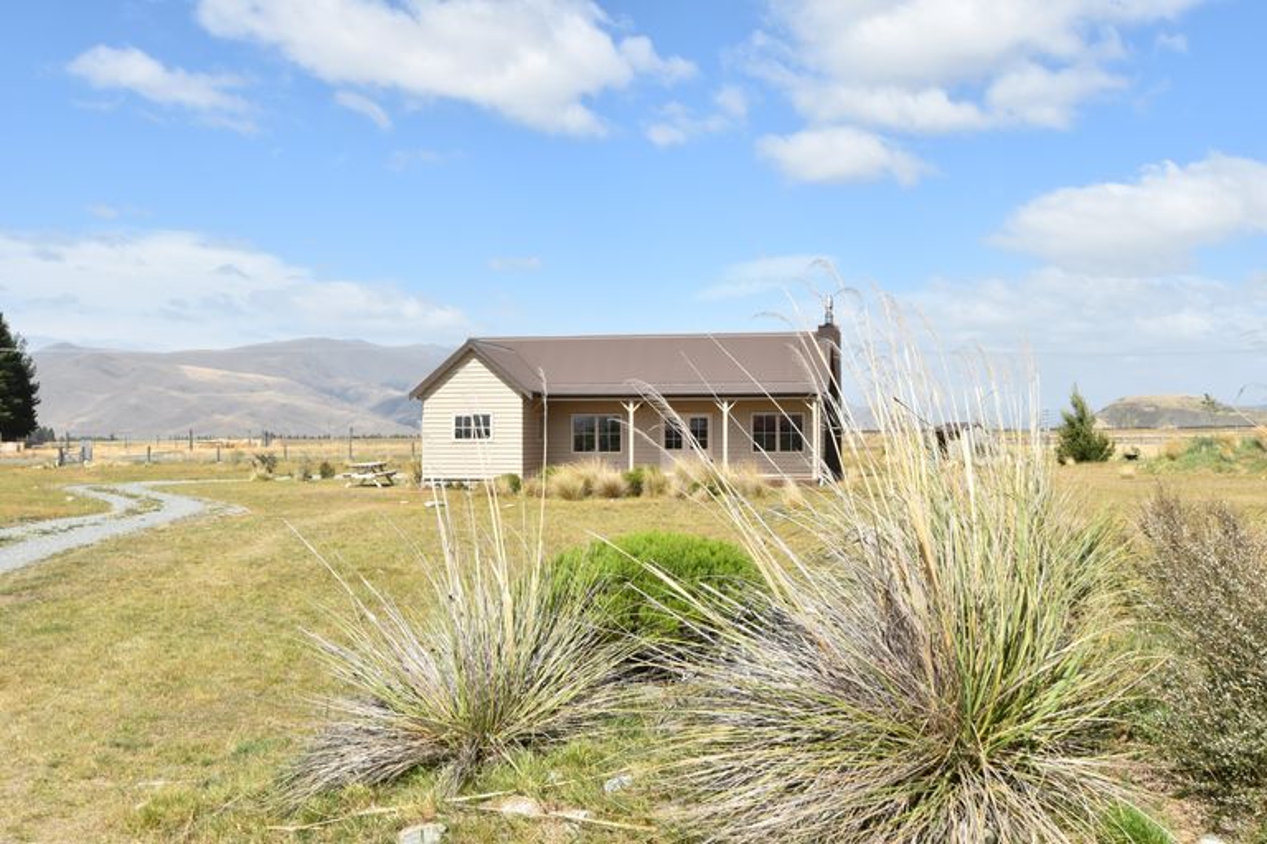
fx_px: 1267
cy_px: 422
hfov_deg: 53.1
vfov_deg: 36.9
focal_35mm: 36
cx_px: 634
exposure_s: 1/400
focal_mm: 24
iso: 200
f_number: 10
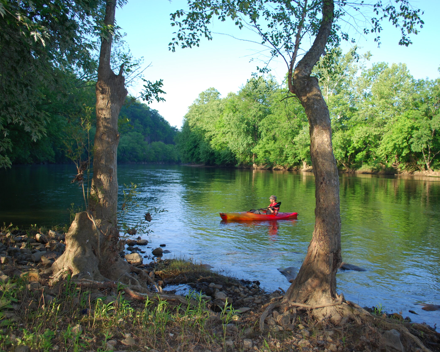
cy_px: 173
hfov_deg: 57.1
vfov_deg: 47.1
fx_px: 404
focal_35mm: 31
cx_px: 240
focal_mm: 18
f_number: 3.5
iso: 100
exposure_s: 1/200
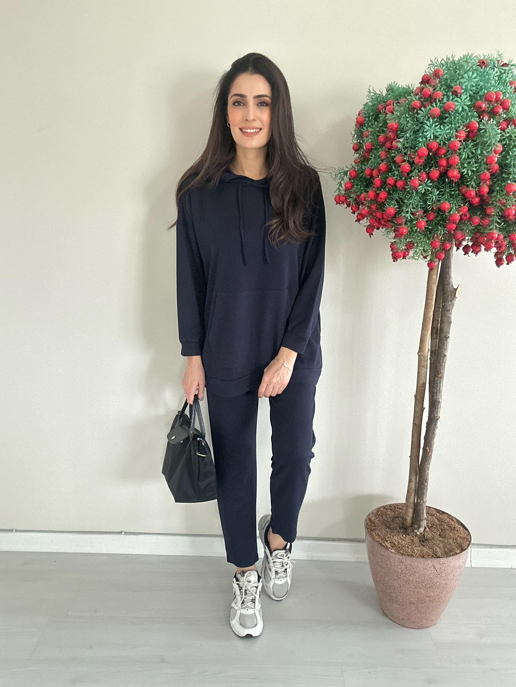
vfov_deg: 60.0
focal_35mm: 30
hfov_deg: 46.8
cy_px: 344
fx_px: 596
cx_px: 258
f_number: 1.9
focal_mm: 2.69
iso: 200
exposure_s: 1/33
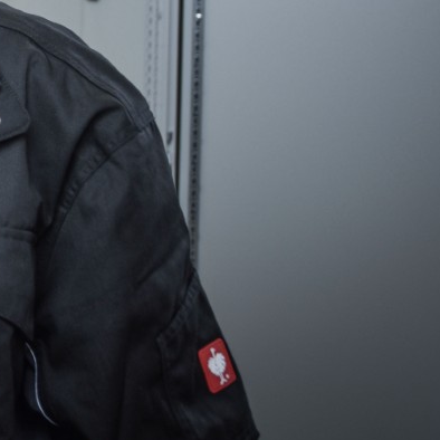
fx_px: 992
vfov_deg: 22.9
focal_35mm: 69
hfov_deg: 19.3
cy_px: -92
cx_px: -338
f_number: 2.8
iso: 200
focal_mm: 20
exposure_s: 1/160
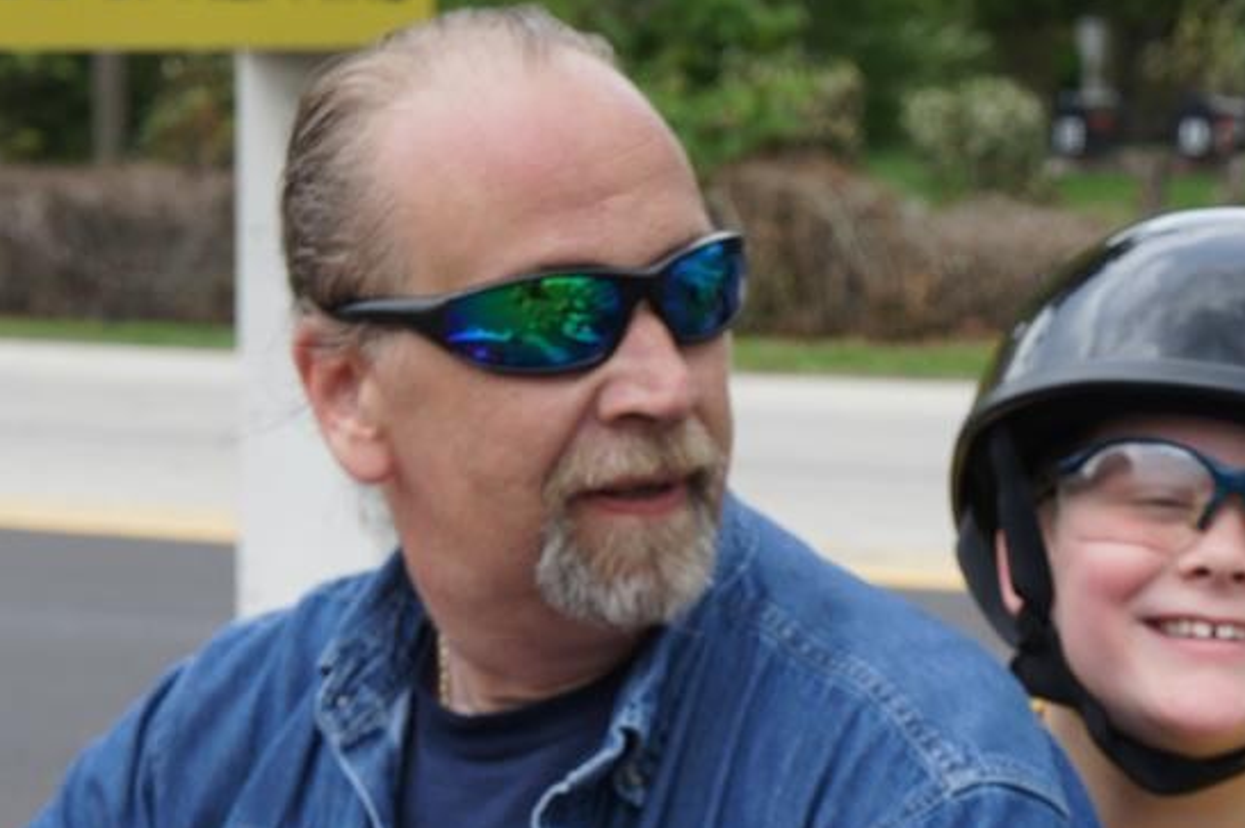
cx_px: 723
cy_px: 758
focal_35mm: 138
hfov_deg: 14.9
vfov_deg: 9.9
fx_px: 4766
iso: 200
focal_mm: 49
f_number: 8
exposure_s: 1/160
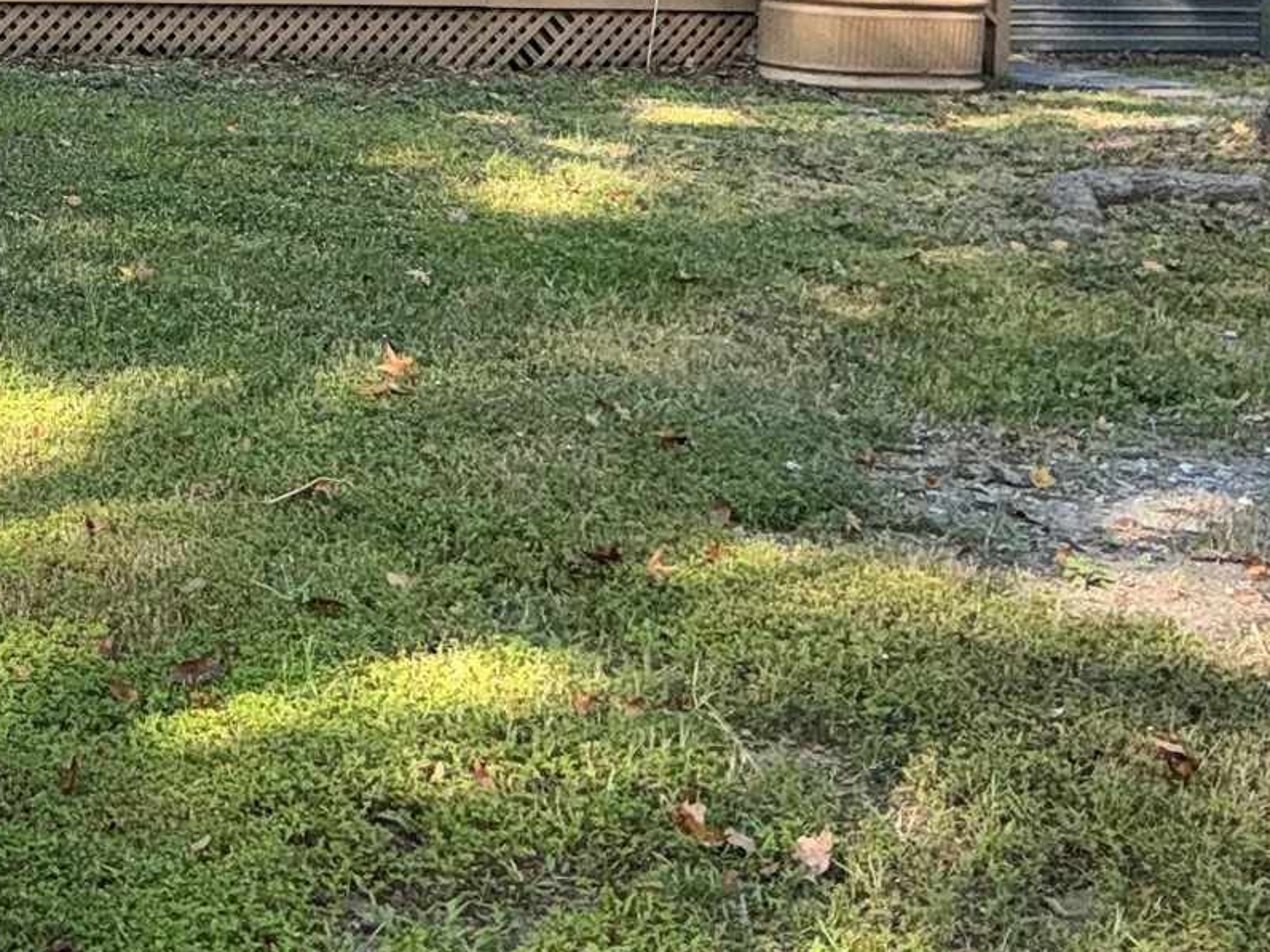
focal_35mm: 72
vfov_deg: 19.5
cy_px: -124
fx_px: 2642
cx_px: -171
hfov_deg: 24.9
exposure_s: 1/442
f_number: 1.8
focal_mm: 3
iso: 16
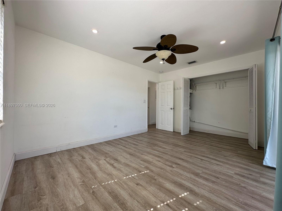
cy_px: 106
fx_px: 114
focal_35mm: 14
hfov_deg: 102.1
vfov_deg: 85.7
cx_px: 141
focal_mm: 2.22
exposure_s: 1/239
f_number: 2.2
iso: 40
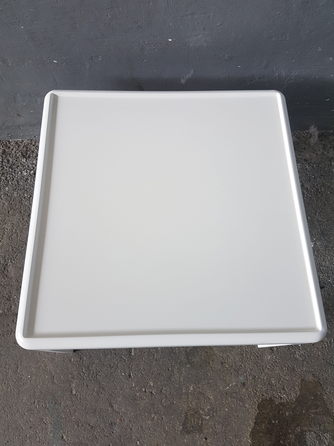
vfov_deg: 67.3
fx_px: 334
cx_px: 167
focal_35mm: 26
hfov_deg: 53.1
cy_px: 223
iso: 50
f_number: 1.7
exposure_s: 1/100
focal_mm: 4.2
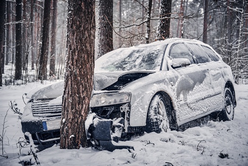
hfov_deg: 37.5
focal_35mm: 53
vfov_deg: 25.5
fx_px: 365
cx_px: 124
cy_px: 83
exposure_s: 1/1000
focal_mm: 35
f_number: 2.8
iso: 400
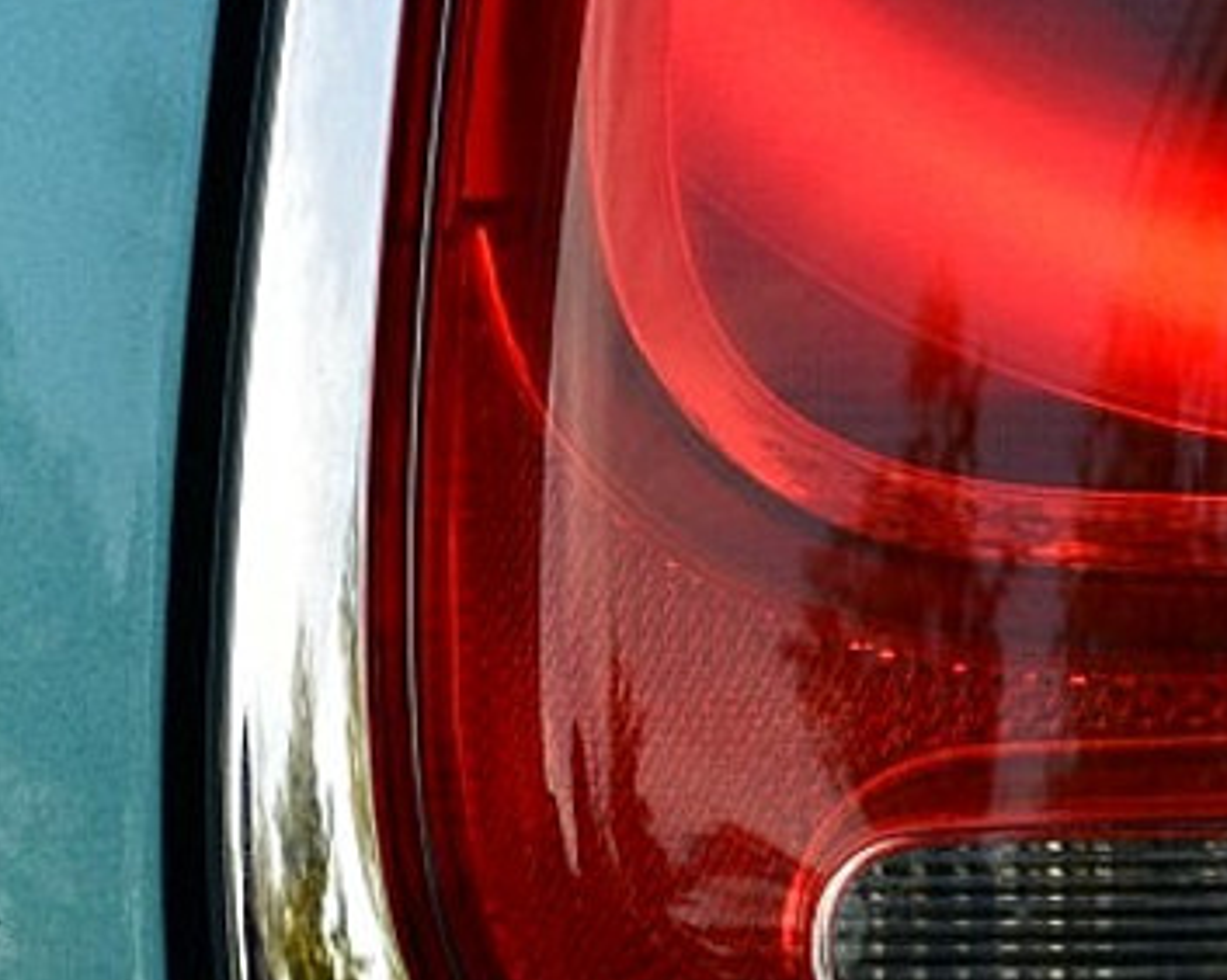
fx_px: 15300
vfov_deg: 3.7
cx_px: 793
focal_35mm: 422
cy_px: -160
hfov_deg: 4.6
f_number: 9
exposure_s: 1/160
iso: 400
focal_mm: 55
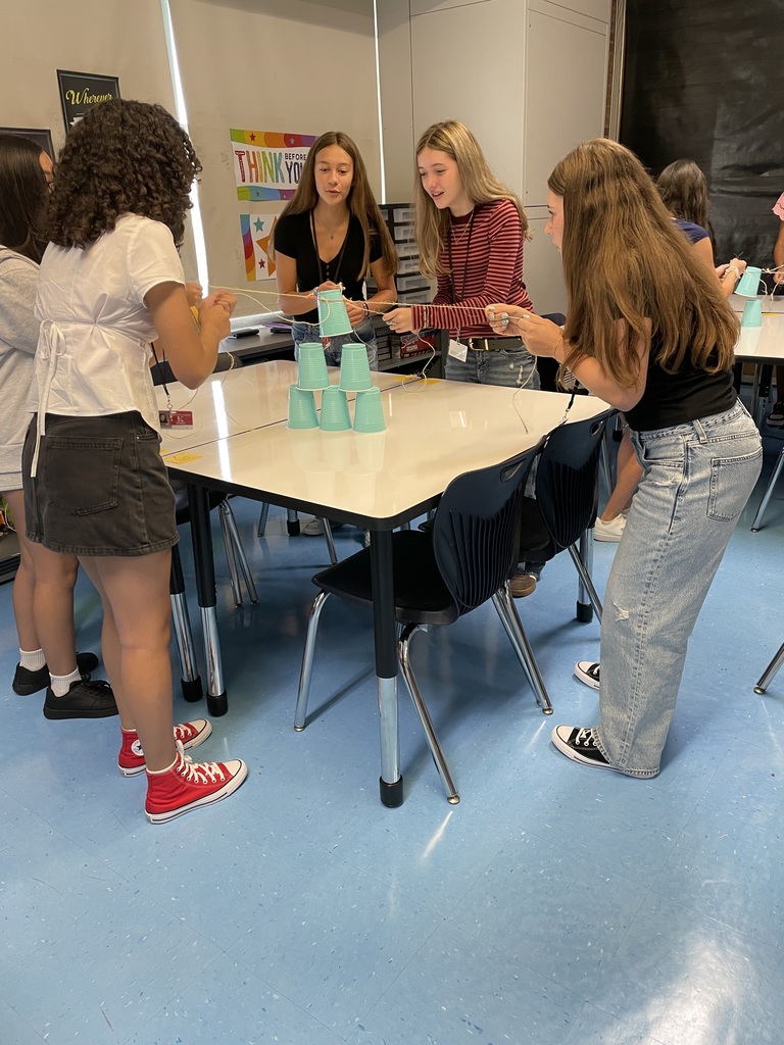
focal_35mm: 26
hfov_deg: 53.1
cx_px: 392
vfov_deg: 67.3
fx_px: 785
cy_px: 522
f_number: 1.6
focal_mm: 4.2
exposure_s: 1/60
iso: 100
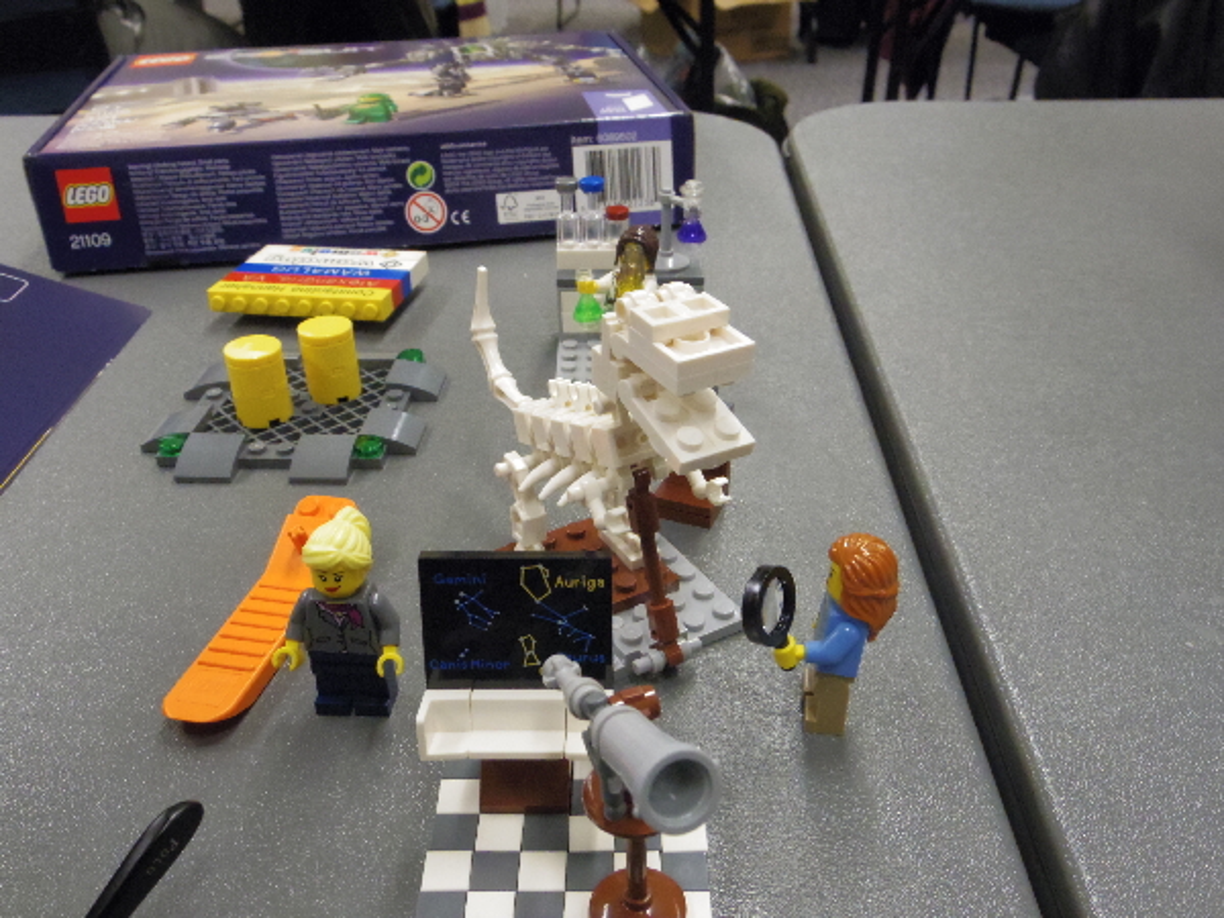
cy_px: 459
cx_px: 612
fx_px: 1096
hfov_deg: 58.4
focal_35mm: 31
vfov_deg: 45.4
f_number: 4.5
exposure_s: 1/50
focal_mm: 5.6
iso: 1250
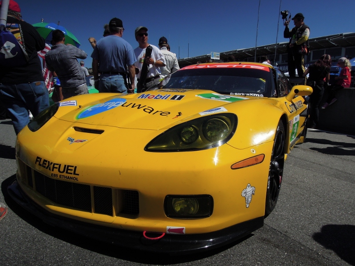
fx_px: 246
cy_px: 133
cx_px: 178
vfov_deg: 56.8
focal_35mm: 24
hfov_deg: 71.6
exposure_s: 1/1600
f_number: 6.3
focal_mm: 4.3
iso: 160
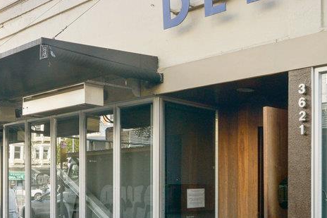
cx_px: 278
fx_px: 400
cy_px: 112
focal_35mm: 44
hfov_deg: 41.8
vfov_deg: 30.5
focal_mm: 17
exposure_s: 1/200
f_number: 10
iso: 400
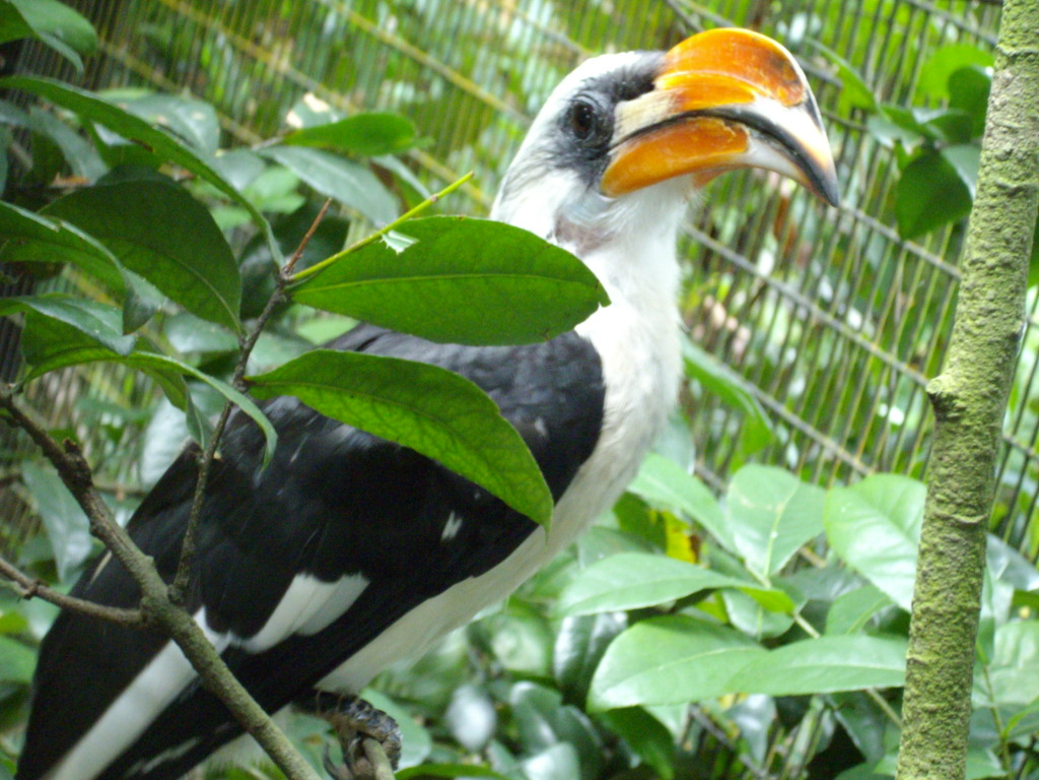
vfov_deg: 13.2
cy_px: 390
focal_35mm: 112
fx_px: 3362
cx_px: 520
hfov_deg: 17.6
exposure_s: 1/13
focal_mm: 18.6
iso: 400
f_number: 5.2
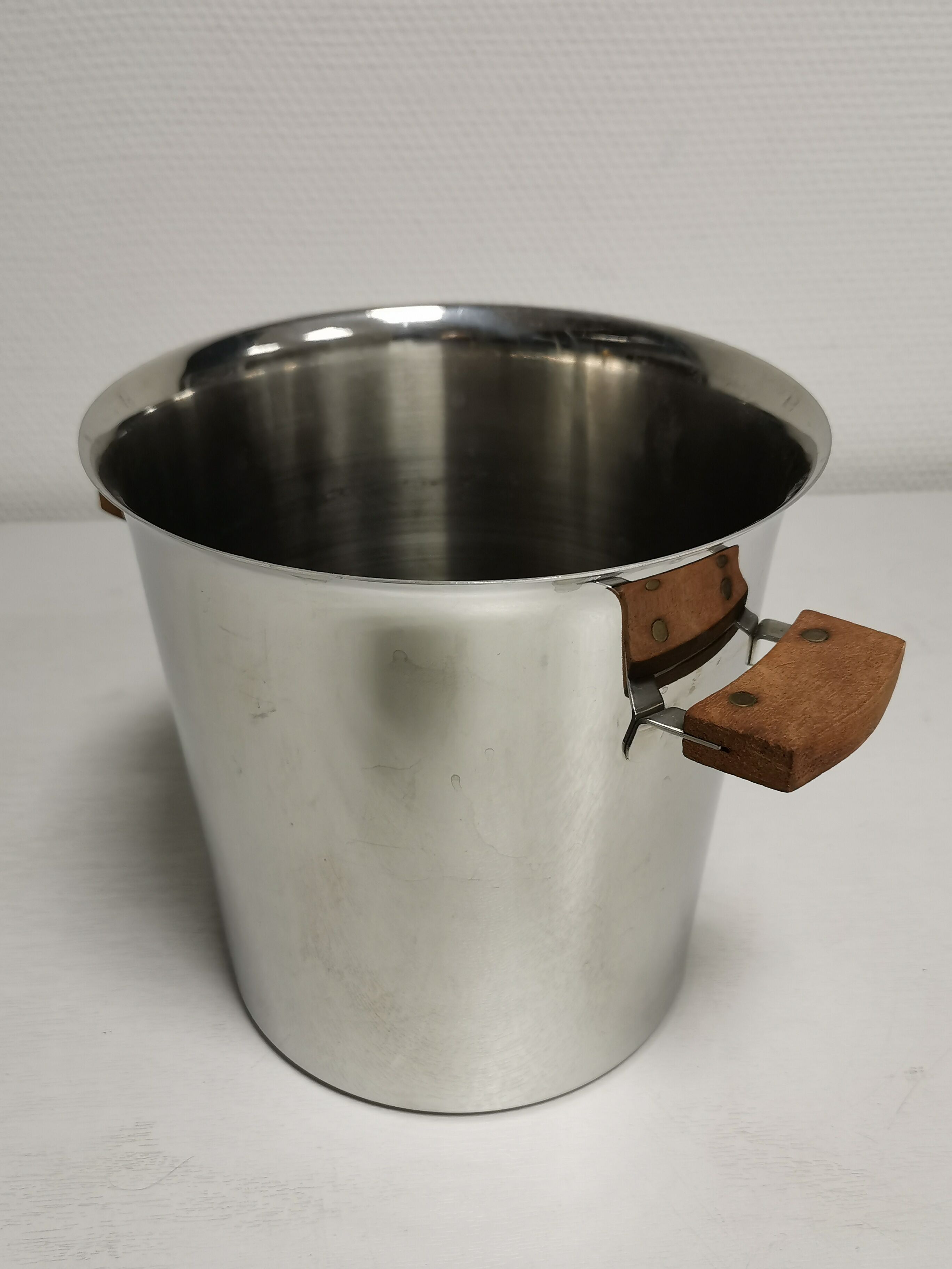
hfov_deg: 40.7
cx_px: 476
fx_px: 1283
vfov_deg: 52.6
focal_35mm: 35
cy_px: 634
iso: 125
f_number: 1.8
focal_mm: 5.58
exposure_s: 1/100
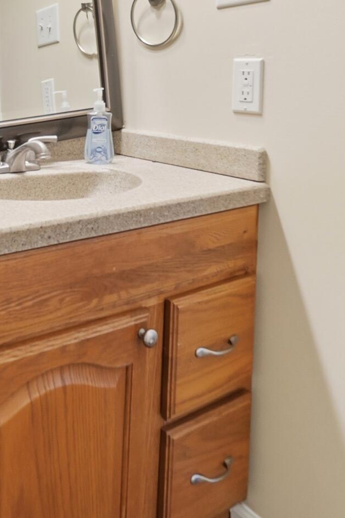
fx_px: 460
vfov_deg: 53.1
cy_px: 74
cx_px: 4
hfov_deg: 37.0
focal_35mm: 32
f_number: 5.6
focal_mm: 10
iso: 125
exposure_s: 1/350
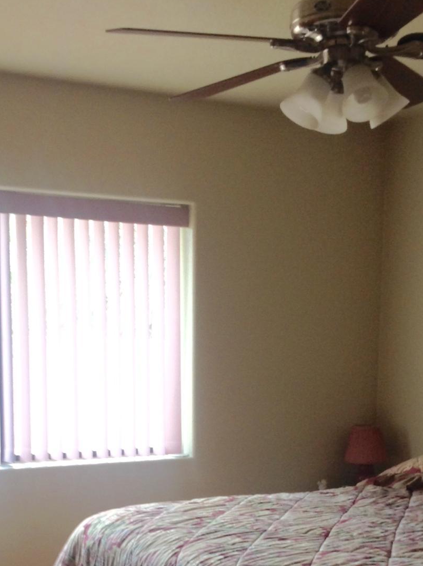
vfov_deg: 29.2
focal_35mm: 65
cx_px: 214
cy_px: 452
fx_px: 1062
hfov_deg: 22.5
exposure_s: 1/24
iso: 50
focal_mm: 4.28
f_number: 2.4
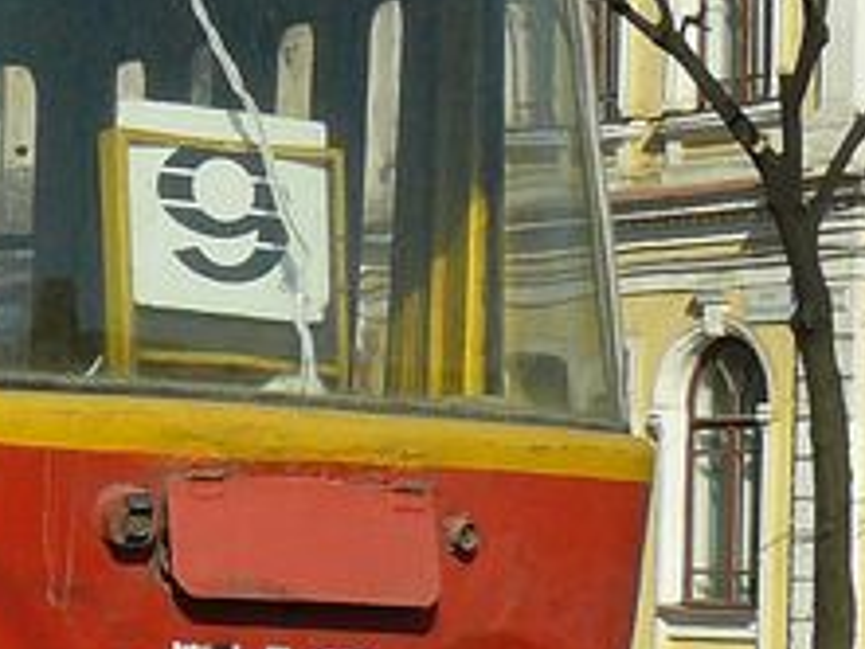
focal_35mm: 167
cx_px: -434
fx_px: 4175
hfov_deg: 11.3
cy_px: 231
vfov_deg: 8.9
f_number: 4.5
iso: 100
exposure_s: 1/800
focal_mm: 6
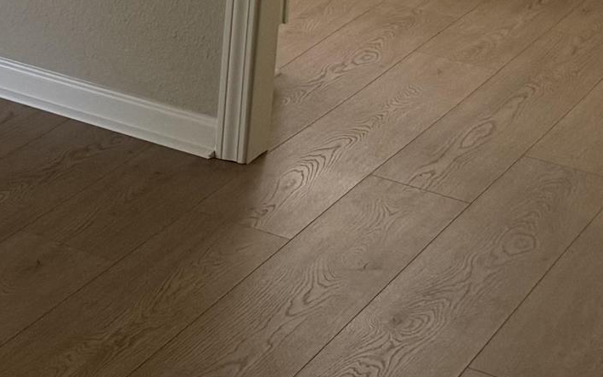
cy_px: -385
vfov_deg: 10.8
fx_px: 1808
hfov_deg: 15.4
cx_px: -583
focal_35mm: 110
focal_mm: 6.76
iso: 200
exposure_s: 1/107
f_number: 1.78
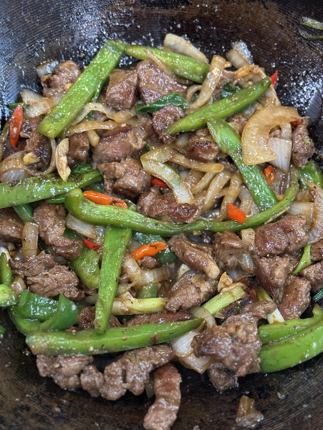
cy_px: 215
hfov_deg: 30.3
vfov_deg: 39.7
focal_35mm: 48
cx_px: 162
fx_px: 597
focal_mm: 6.76
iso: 250
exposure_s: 1/60
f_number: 1.78
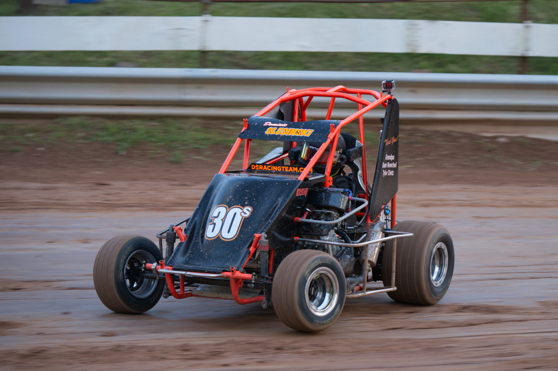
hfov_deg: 16.4
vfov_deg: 11.0
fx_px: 1937
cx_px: 279
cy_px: 186
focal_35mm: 125
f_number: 2.8
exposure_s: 1/400
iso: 1250
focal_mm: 125
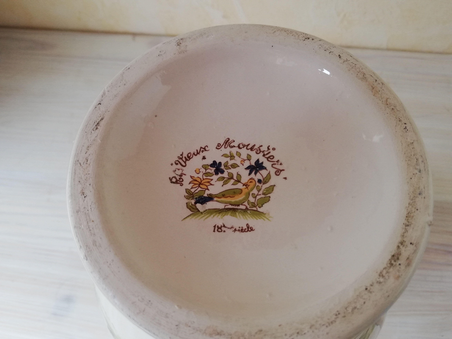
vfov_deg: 46.8
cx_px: 226
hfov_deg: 60.0
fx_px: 392
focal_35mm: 30
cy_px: 170
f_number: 2.2
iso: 125
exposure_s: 1/60
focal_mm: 3.81
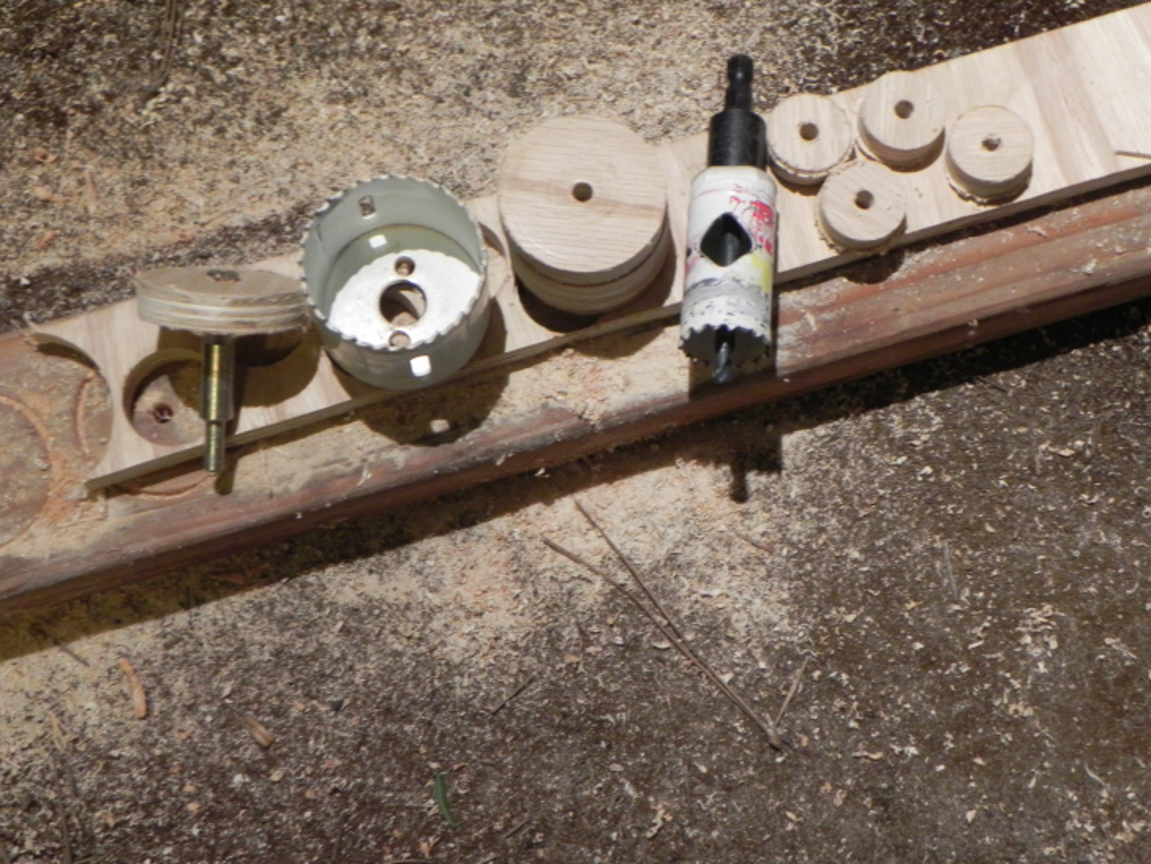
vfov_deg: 25.2
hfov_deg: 33.2
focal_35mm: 58
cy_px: 432
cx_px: 576
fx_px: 1929
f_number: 3.5
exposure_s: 1/13.8
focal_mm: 10.3
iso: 400
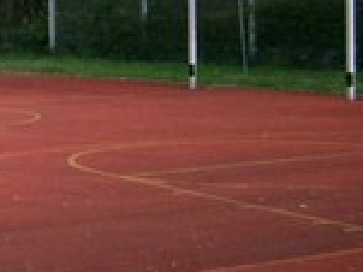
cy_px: -19
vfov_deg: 10.0
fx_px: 1540
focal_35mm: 147
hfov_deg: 12.0
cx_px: -351
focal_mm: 7.6
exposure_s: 1/800
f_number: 2.6
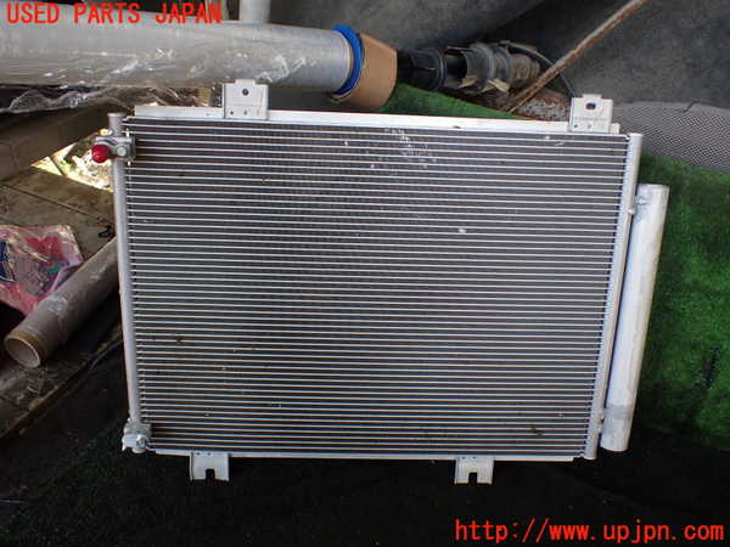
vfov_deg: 46.8
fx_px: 633
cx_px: 365
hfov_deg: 60.0
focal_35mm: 30
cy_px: 274
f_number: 2.3
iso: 125
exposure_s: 1/125
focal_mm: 5.4
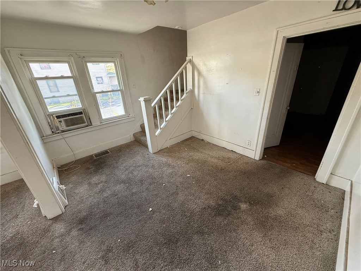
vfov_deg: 85.7
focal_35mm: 14
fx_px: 146
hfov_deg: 102.1
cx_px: 180
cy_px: 136
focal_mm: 2.22
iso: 320
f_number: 2.2
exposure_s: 1/99
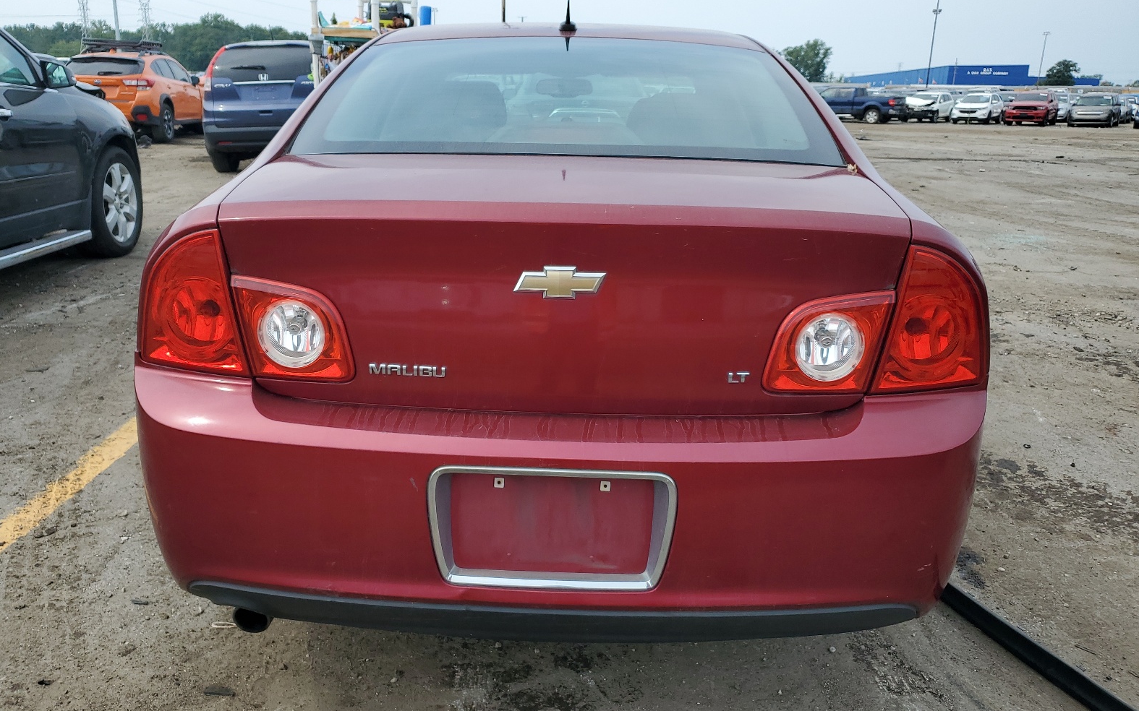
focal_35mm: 28
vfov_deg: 44.5
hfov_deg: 66.5
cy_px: 367
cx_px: 563
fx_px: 869
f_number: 1.5
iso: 50
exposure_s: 1/2000
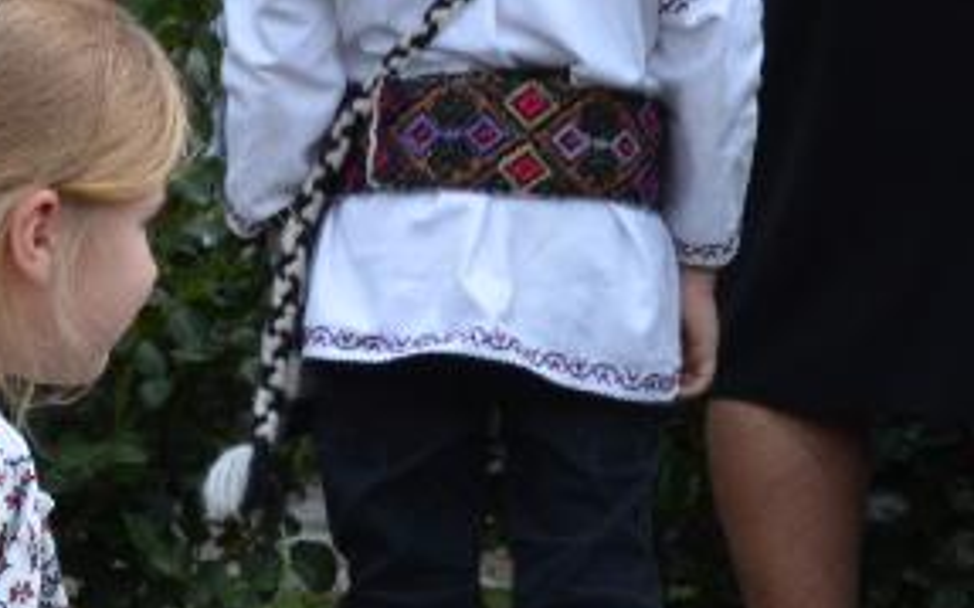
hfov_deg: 8.6
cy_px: 645
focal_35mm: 243
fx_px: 6447
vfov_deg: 5.4
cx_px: 88
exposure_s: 1/320
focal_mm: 38
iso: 640
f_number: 9
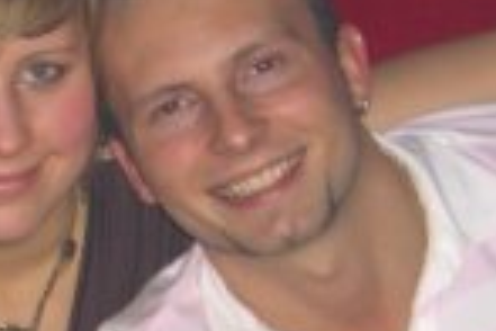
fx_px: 2686
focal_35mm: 195
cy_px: 429
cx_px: 24
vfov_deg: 7.0
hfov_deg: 10.5
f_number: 3.1
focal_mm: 9.5
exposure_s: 1/60
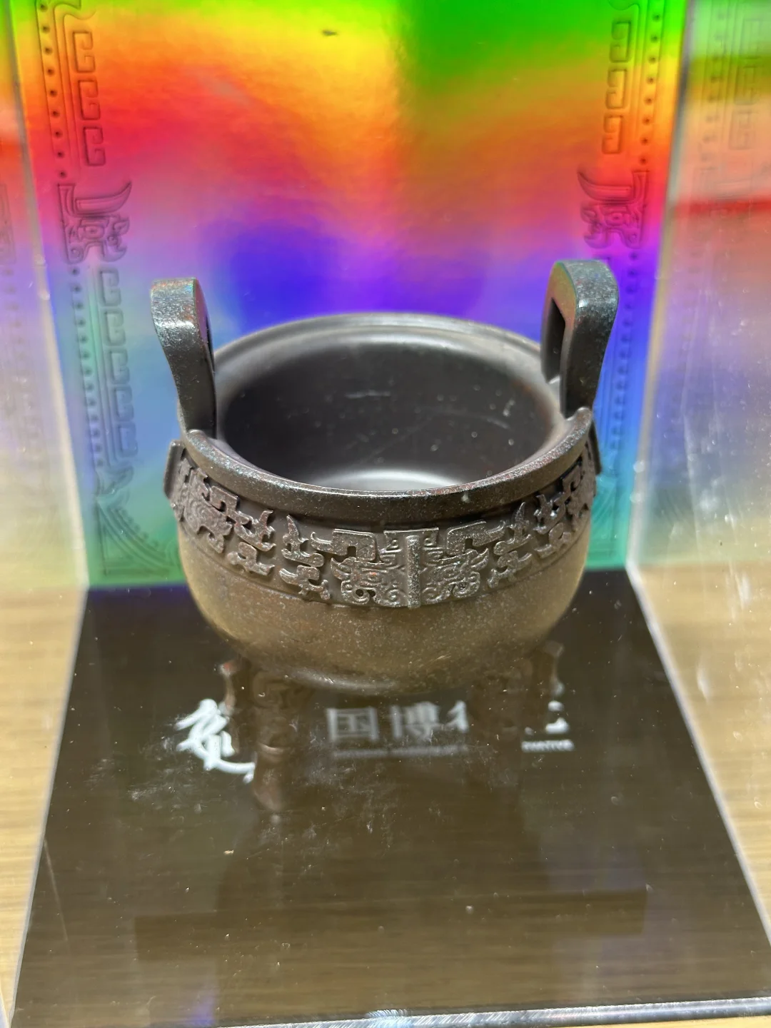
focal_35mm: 48
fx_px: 1425
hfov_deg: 30.3
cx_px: 386
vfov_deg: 39.7
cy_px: 514
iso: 80
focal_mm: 6.86
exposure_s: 1/50
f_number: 1.78
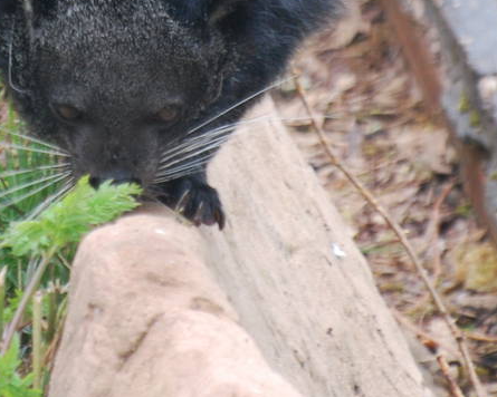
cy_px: -98
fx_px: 22388
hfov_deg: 1.3
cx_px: 22
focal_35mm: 1522
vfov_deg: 1.0
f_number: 5.6
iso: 400
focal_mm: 300
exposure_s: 1/50
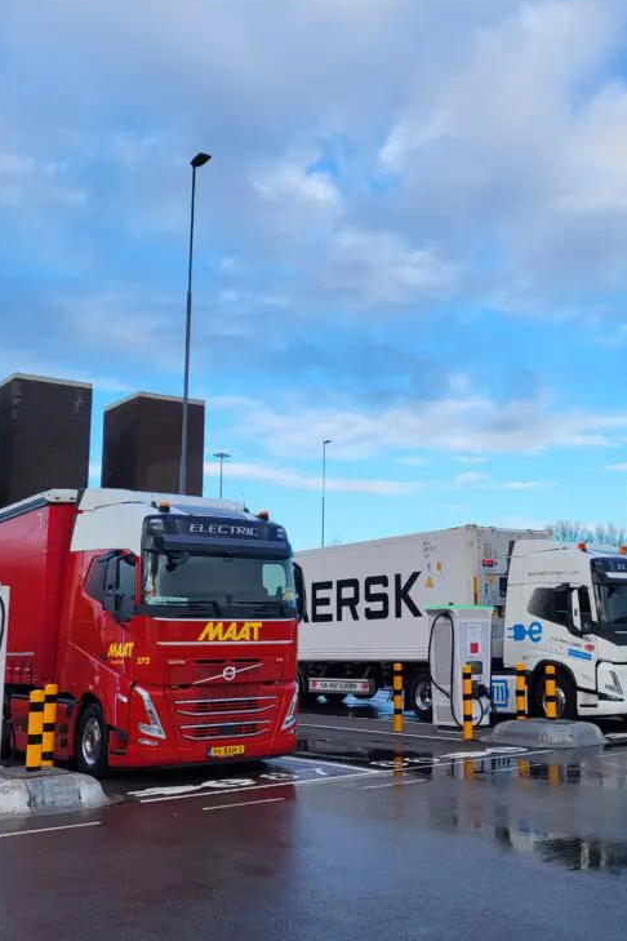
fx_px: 993
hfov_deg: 34.3
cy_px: 487
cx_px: 471
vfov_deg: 50.7
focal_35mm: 38
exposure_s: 1/1013
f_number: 1.8
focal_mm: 5.4
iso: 40
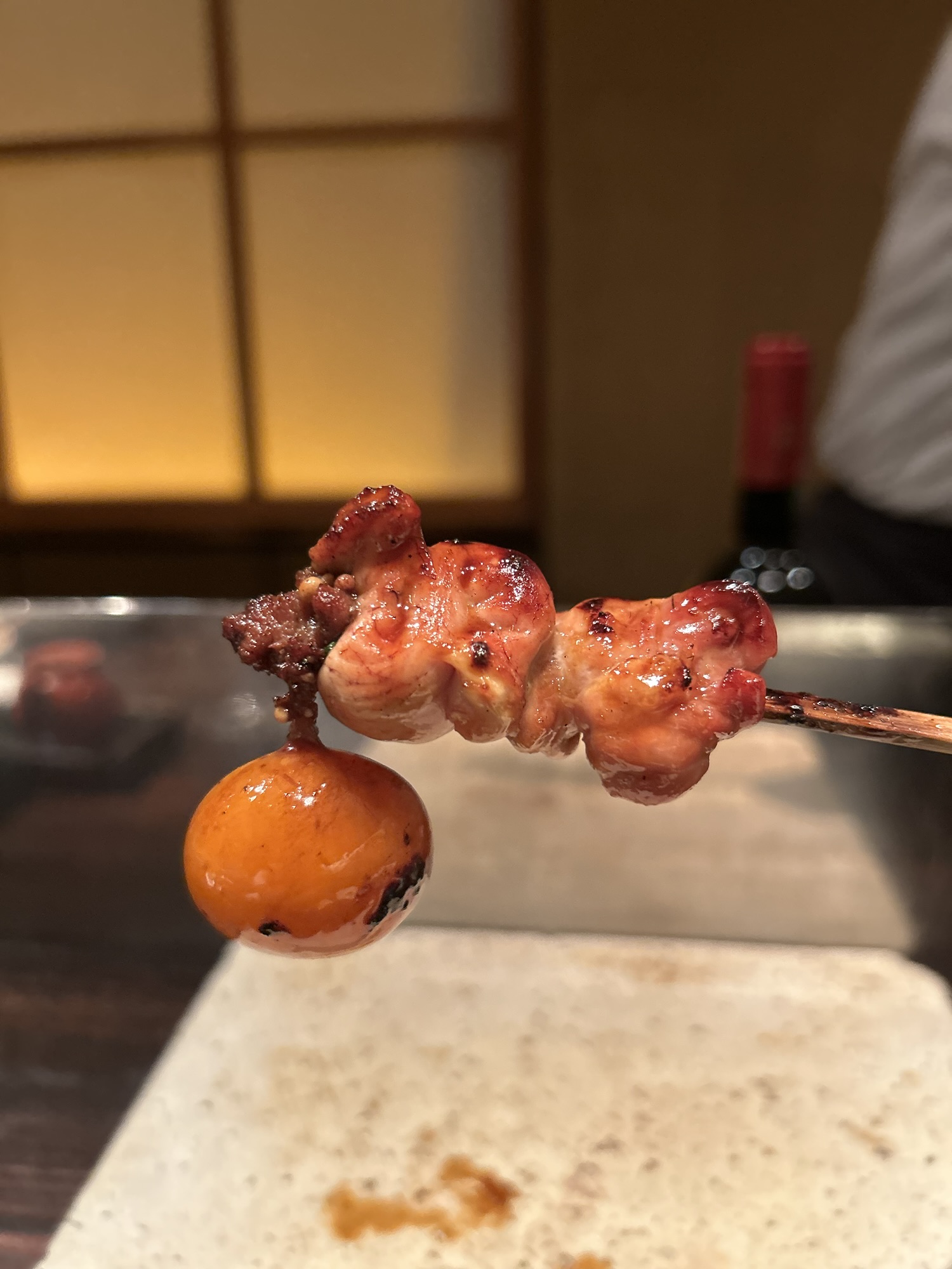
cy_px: 634
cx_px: 476
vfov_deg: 67.3
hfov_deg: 53.1
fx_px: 953
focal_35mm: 26
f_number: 1.5
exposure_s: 1/50
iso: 500
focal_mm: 5.7
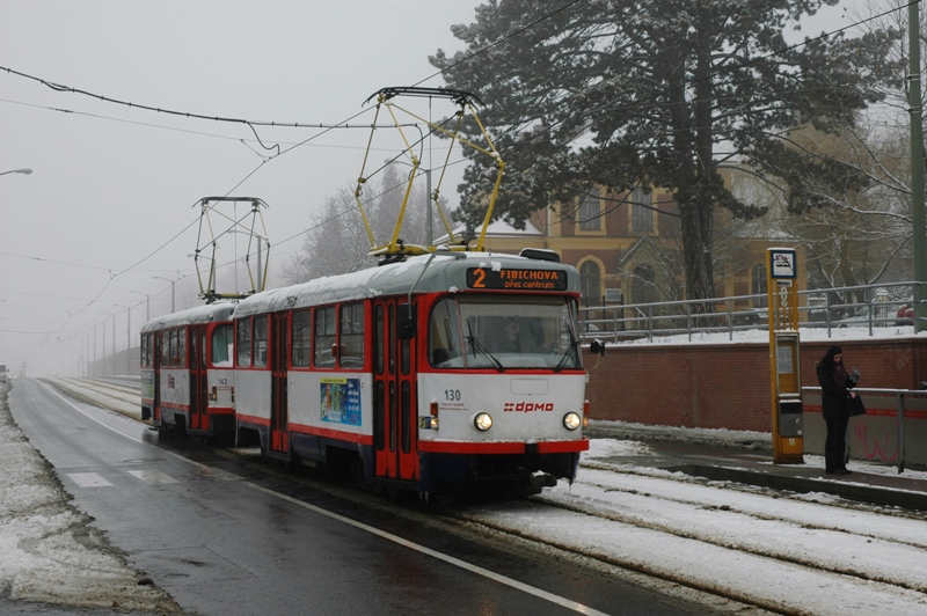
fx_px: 1544
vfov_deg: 22.6
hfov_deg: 33.4
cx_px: 464
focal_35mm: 60
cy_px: 308
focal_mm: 40
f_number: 8
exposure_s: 1/400
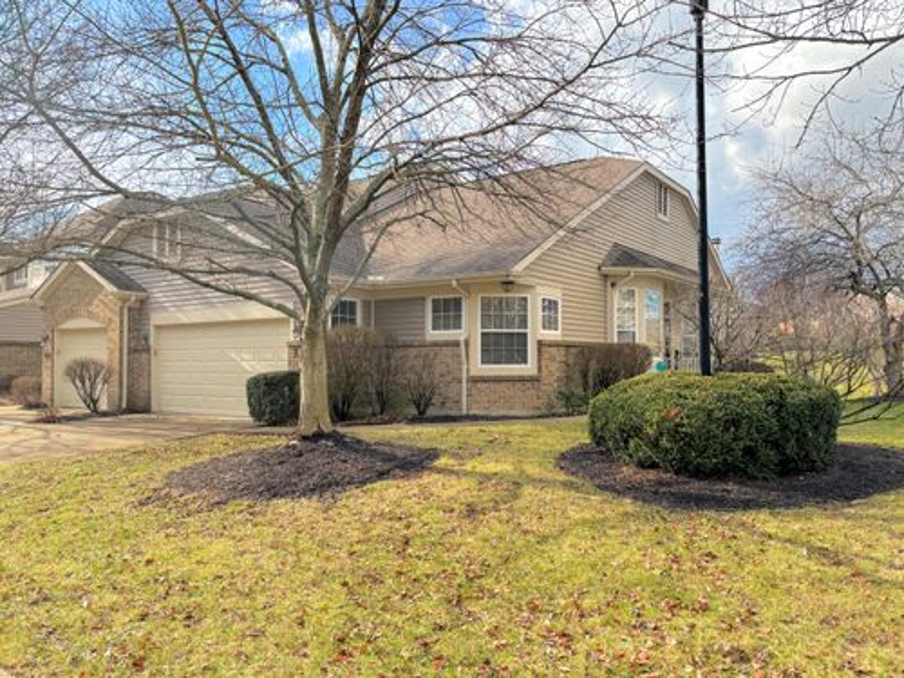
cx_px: 452
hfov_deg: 67.3
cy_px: 339
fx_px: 679
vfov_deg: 53.1
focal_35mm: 26
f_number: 1.6
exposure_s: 1/1912
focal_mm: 5.96
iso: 50
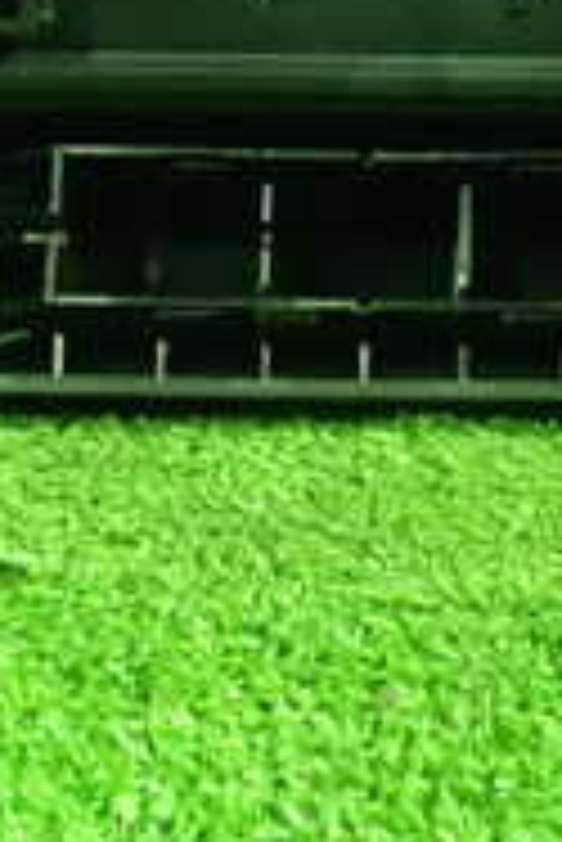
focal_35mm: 100
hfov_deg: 13.6
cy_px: 189
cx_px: 441
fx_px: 2337
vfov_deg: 20.2
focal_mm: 5.5
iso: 1600
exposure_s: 1/25
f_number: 2.3
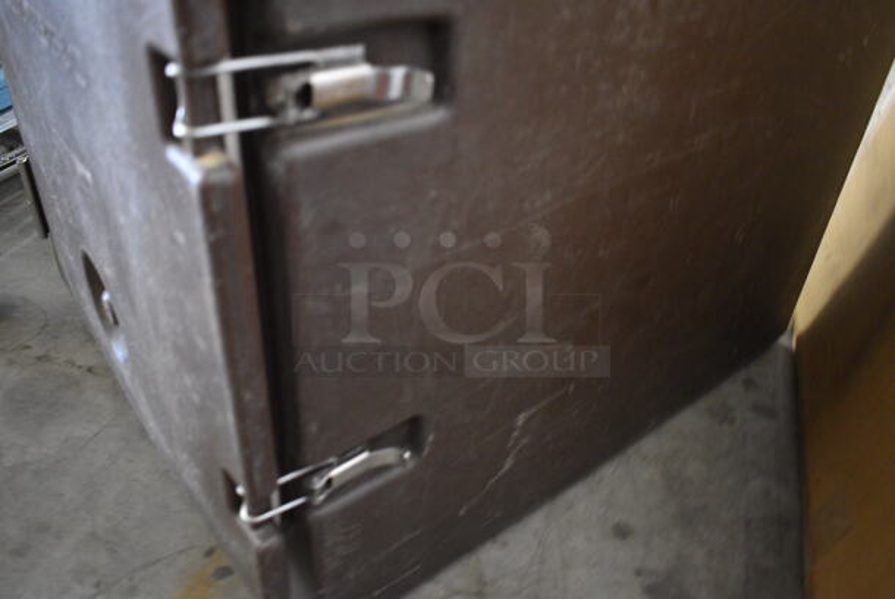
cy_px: 300
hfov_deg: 61.9
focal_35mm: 30
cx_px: 448
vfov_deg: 43.7
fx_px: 747
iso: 3200
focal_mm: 20
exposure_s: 1/30
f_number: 3.5
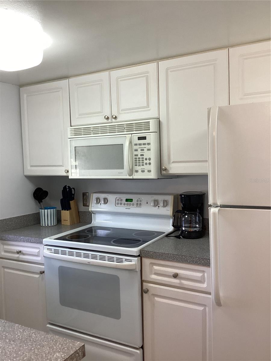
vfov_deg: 58.4
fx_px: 324
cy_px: 180
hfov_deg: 45.4
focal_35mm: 31
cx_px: 136
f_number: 2.4
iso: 100
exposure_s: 1/60
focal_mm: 3.3
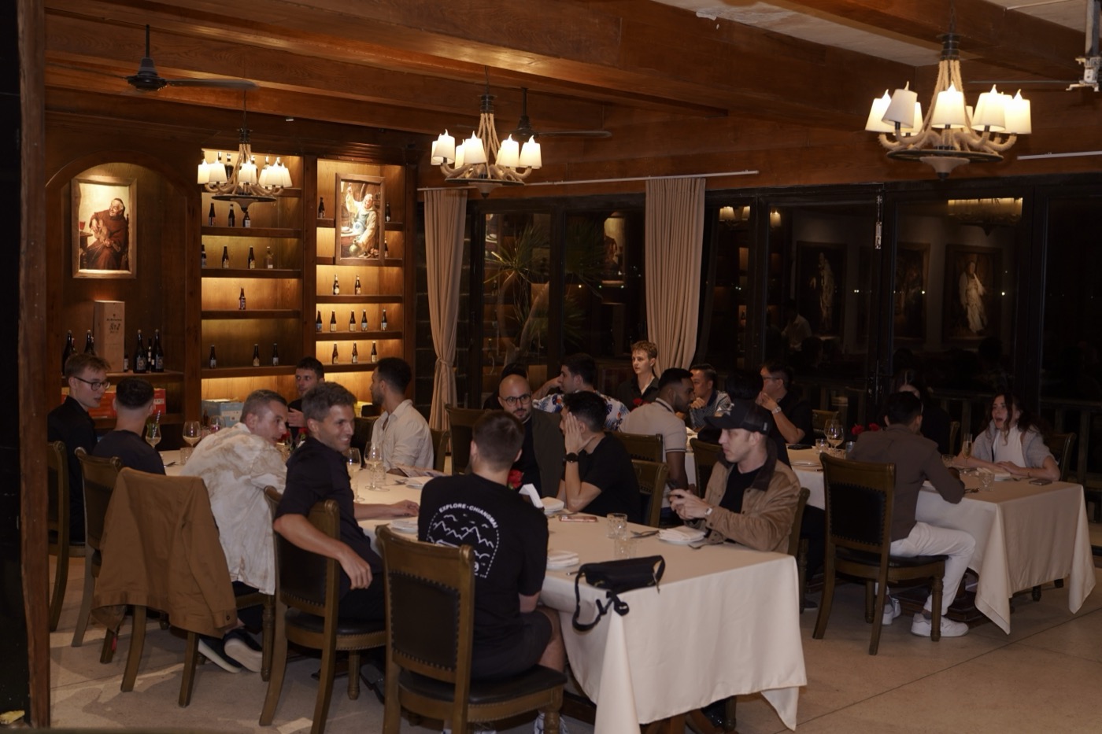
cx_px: 551
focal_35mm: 41
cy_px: 367
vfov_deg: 32.6
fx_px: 1255
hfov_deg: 47.4
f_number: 2.8
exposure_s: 1/100
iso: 800
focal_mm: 41
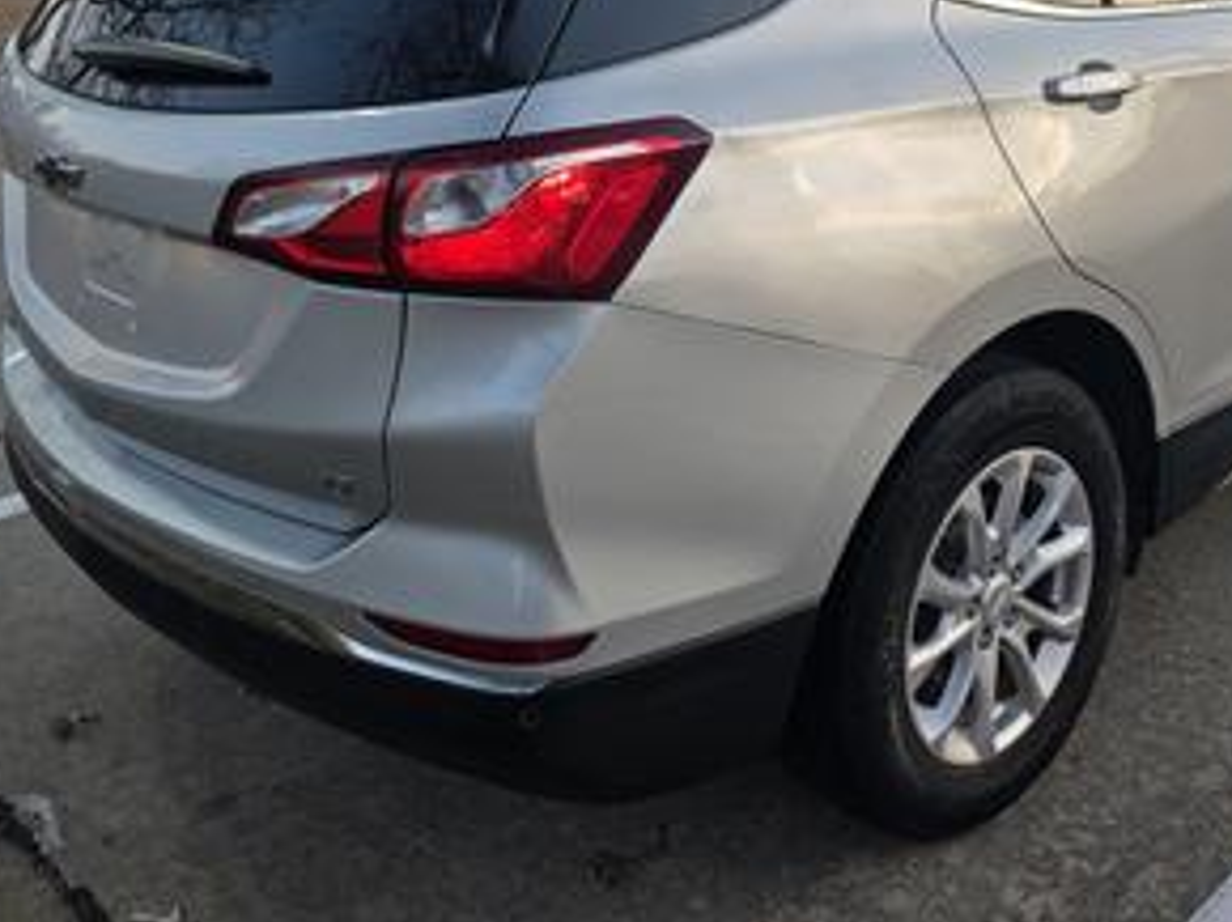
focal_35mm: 40
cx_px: 799
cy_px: 166
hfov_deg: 46.3
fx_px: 1422
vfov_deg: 34.6
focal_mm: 6.3
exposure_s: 1/180
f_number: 1.7
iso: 64
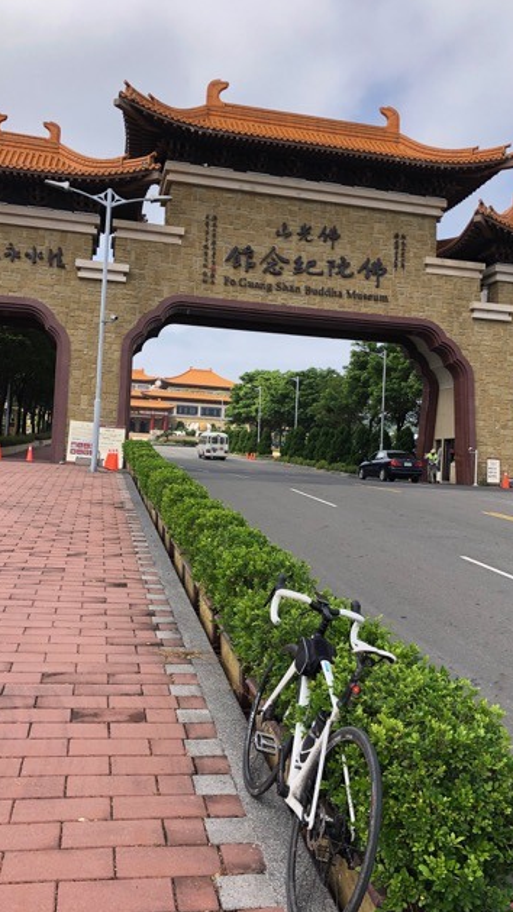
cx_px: 270
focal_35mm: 31
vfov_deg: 62.6
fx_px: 750
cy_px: 450
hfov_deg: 37.7
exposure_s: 1/1116
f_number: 1.8
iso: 20
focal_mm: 4
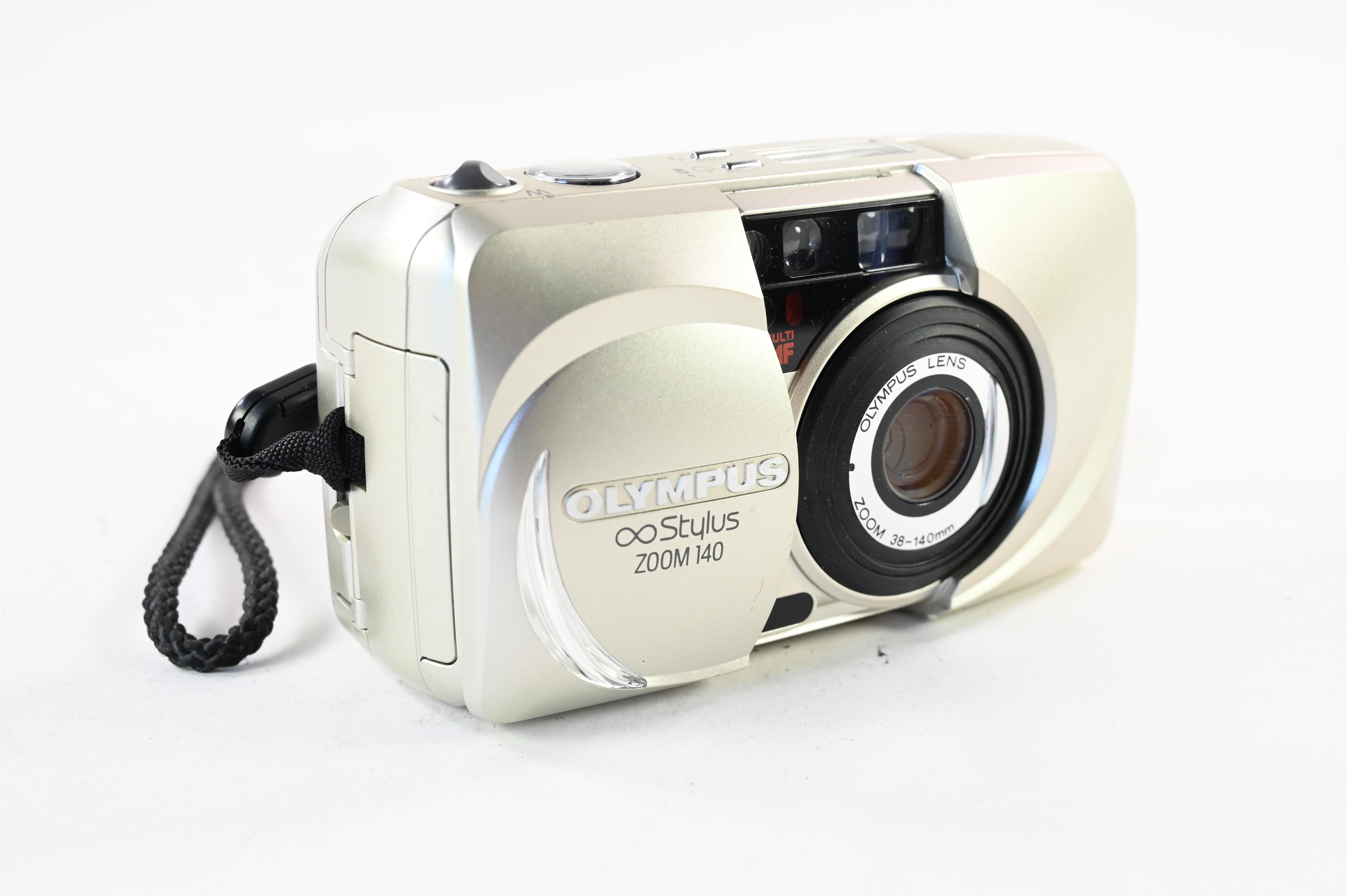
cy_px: 448
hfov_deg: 41.1
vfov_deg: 28.0
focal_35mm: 48
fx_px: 1795
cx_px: 674
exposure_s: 1/100
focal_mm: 48
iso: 2000
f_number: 10
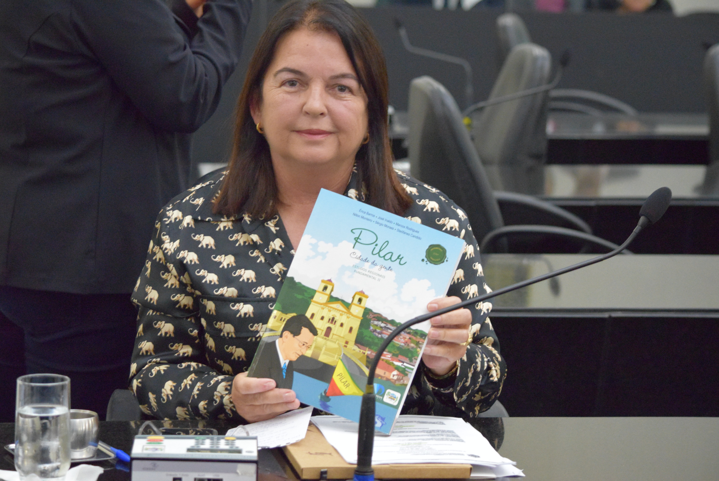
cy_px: 240
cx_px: 360
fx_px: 2159
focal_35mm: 108
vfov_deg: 12.7
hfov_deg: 18.9
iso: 6400
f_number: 4.5
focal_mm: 72
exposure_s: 1/125
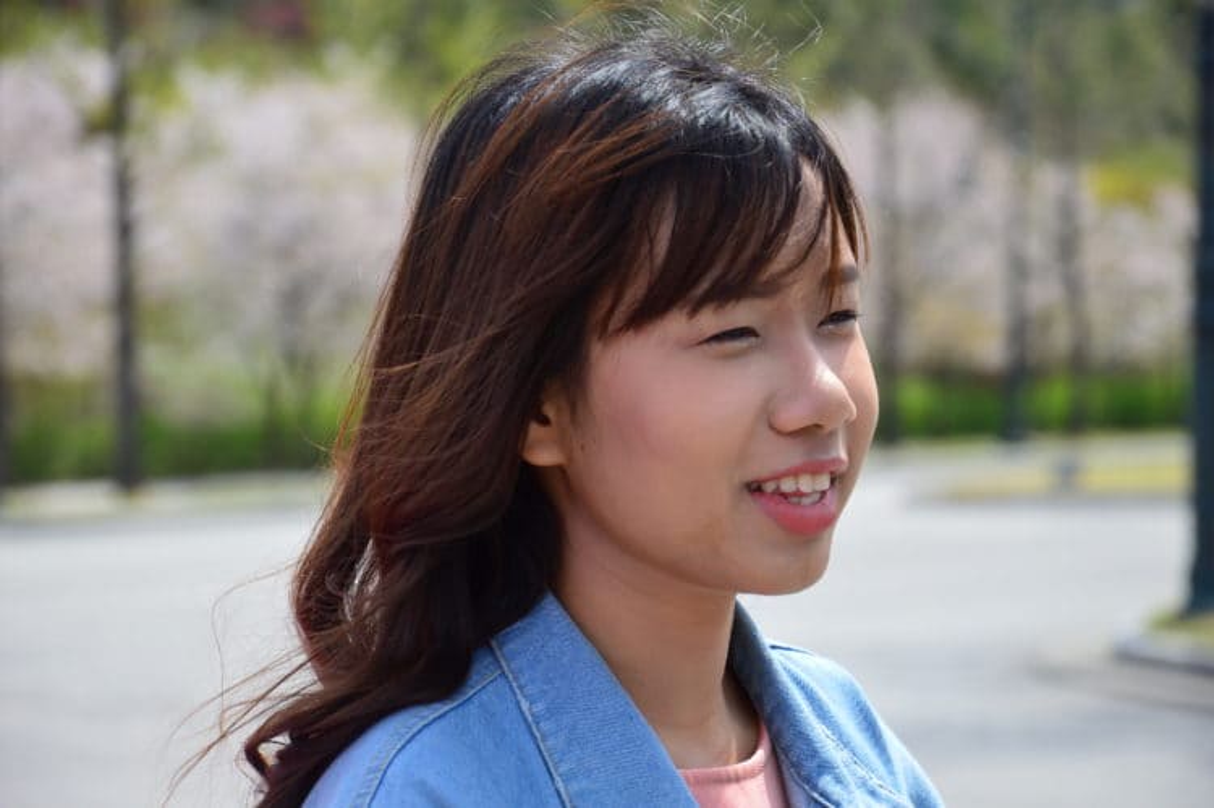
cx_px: 607
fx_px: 5308
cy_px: 404
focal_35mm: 158
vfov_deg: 8.7
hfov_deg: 13.0
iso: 400
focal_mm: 105
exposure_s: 1/800
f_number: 5.6
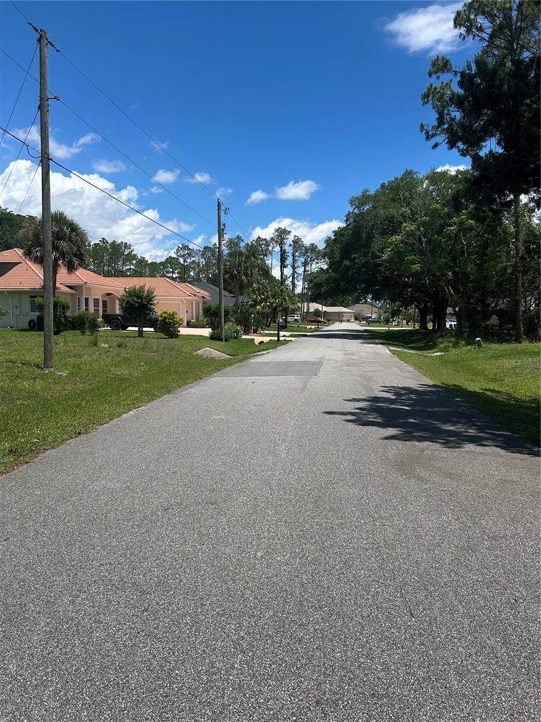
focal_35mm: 26
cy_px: 361
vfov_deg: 67.3
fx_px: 542
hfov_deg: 53.1
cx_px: 270
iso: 50
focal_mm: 5.7
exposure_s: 1/4630
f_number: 1.5
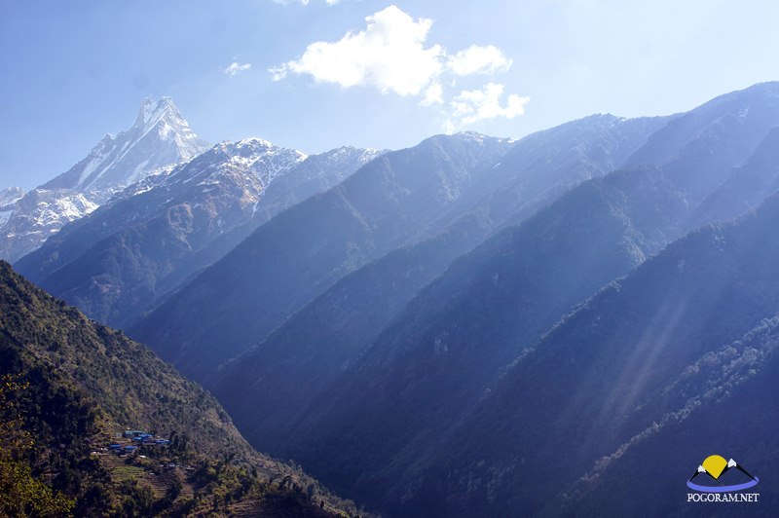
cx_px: 390
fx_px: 908
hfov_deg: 46.4
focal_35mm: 42
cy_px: 259
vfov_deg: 31.8
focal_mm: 28
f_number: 6.3
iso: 100
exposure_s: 1/100
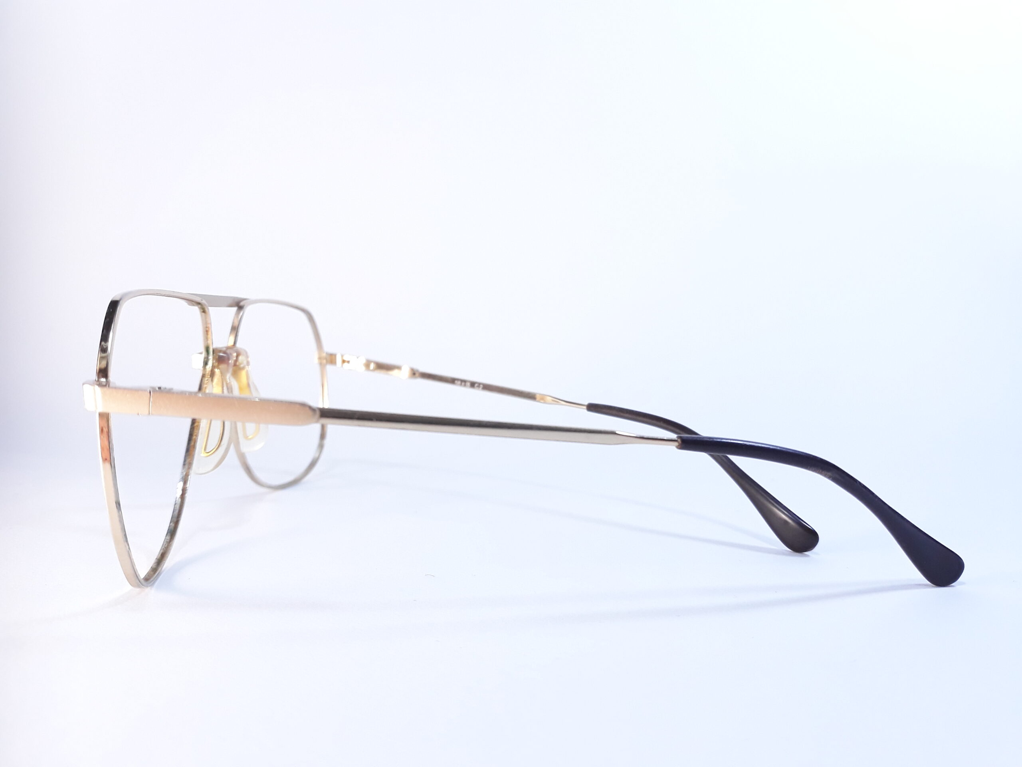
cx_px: 511
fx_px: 797
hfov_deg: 65.3
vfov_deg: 51.4
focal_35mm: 27
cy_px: 384
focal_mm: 3.71
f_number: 1.7
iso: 200
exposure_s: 1/359
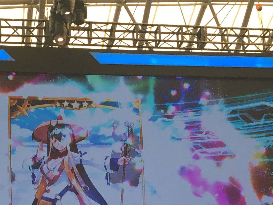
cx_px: 73
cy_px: 248
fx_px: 725
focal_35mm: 92
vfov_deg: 15.5
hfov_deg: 21.2
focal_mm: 4.15
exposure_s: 1/33
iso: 32
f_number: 2.2
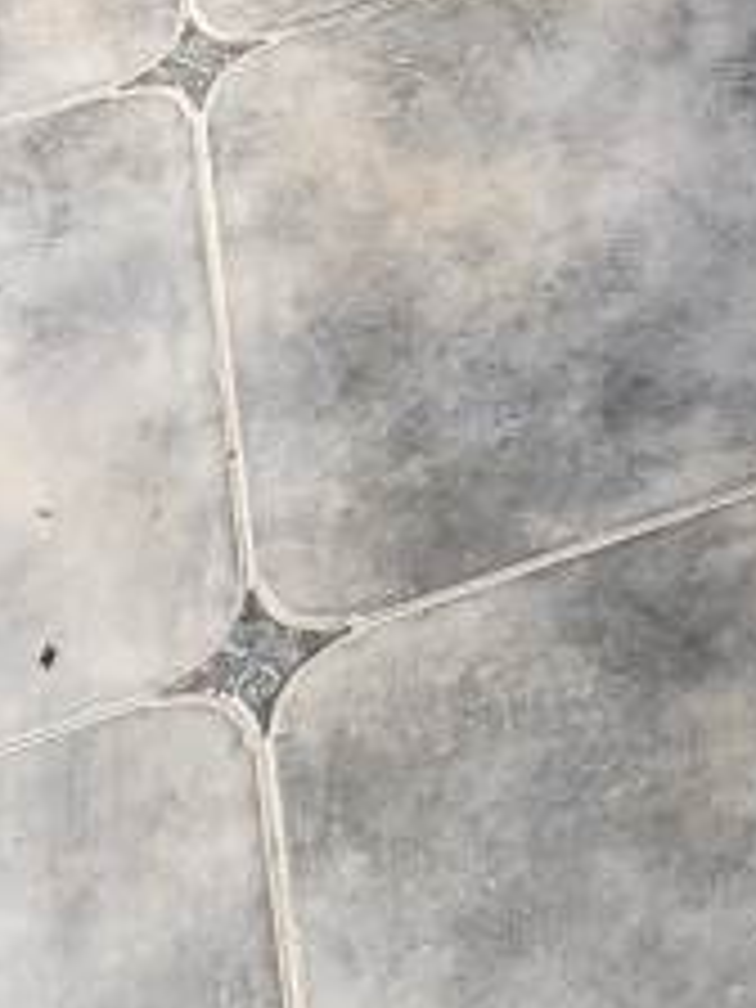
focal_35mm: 124
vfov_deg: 13.4
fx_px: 3611
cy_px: -1082
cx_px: 1107
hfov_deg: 11.5
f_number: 1.8
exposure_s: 1/284
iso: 100
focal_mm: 4.77
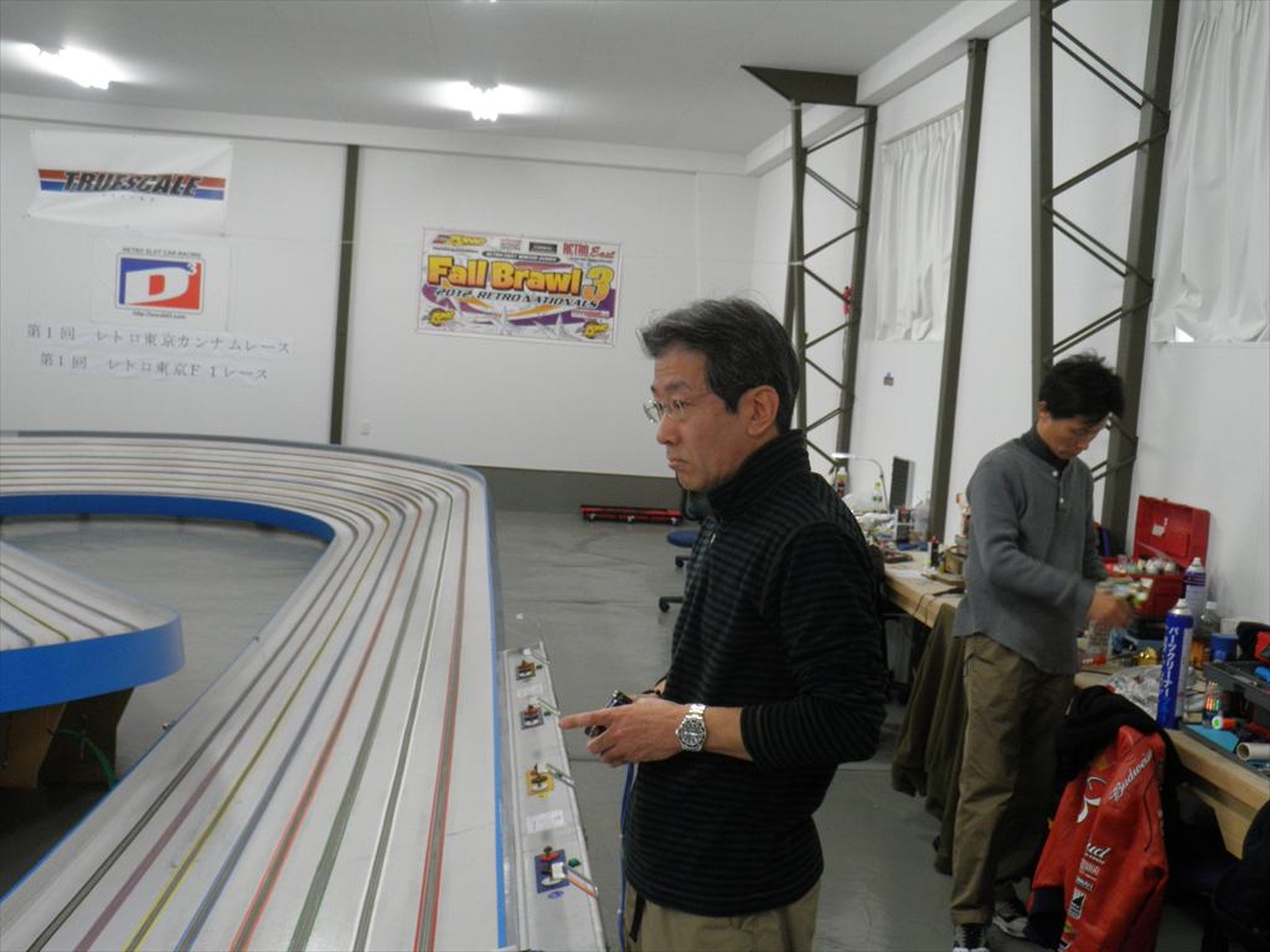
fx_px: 1504
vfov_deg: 35.1
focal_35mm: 41
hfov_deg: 45.8
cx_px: 635
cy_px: 476
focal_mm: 7.3
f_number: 3.9
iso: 200
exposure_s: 1/20
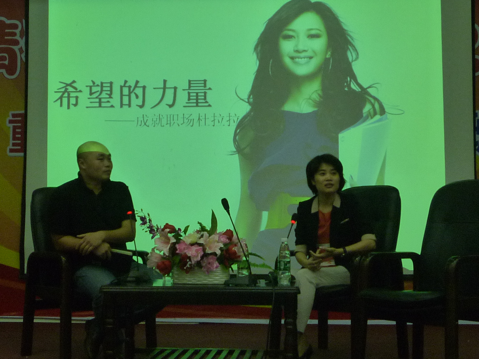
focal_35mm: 59
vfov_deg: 24.8
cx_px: 240
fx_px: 816
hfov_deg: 32.7
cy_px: 180
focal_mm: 5.3
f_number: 3.3
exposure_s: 1/30
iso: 200
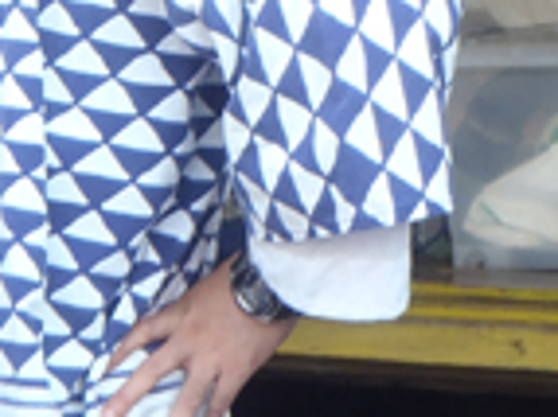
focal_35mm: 403
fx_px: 6491
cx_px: 308
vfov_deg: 3.7
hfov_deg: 4.9
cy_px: -265
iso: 125
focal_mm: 17.22
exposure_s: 1/50
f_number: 4.8
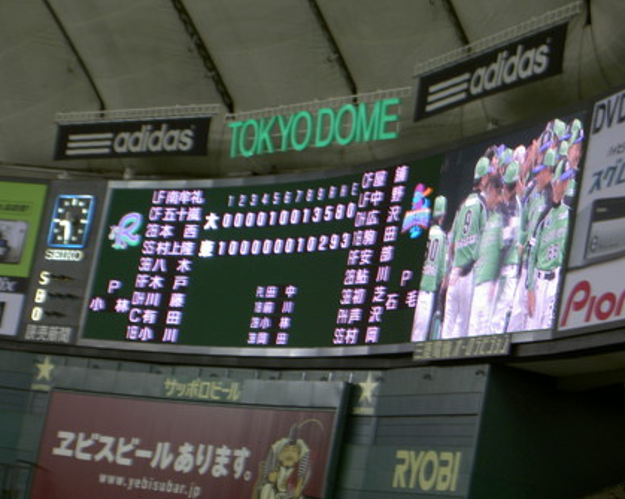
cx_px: 309
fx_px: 1979
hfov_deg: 17.9
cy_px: 250
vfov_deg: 14.4
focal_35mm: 107
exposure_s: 1/8
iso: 50
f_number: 4.9
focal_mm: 16.8
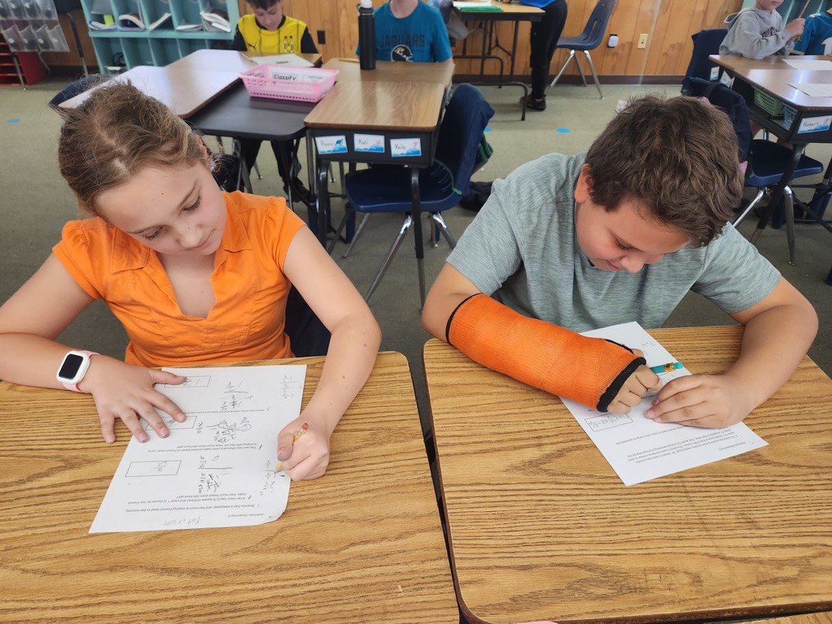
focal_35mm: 23
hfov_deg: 73.9
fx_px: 553
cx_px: 416
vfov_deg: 58.9
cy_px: 312
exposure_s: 1/120
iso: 160
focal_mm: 5.4
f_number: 1.8
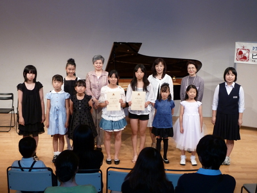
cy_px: 96
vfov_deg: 28.0
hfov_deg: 36.8
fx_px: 386
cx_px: 128
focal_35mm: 52
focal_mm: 8.5
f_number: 3.8
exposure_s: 1/30
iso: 250
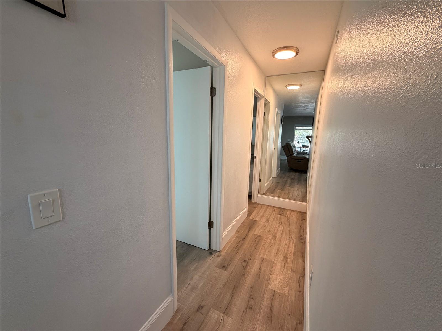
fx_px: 179
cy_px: 166
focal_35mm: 14
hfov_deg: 102.1
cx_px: 221
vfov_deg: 85.7
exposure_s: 1/120
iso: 250
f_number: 2.2
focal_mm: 2.22
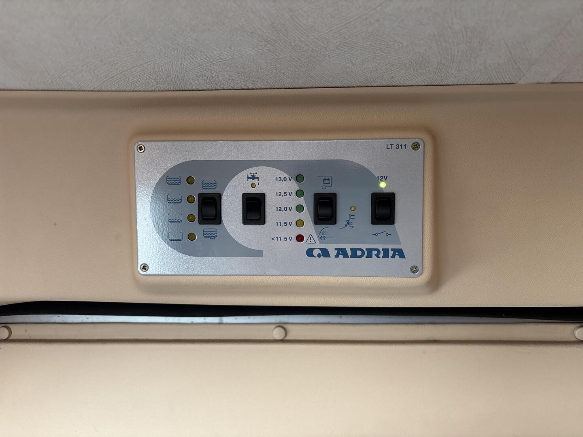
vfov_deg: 53.1
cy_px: 218
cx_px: 292
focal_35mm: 26
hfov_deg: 67.3
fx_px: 438
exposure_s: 1/60
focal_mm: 5.96
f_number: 1.6
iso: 160
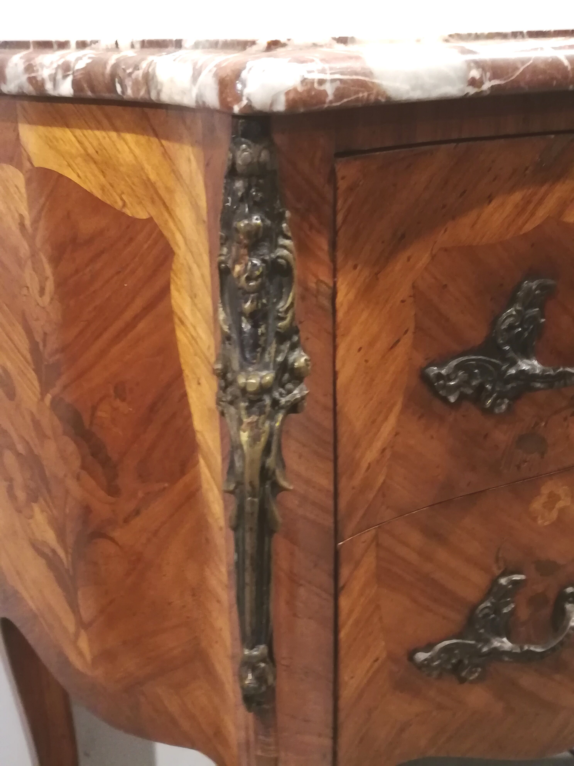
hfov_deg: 39.7
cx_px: 287
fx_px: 796
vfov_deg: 51.4
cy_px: 383
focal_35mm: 36
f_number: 2.2
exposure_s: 1/20
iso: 500
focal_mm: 3.83
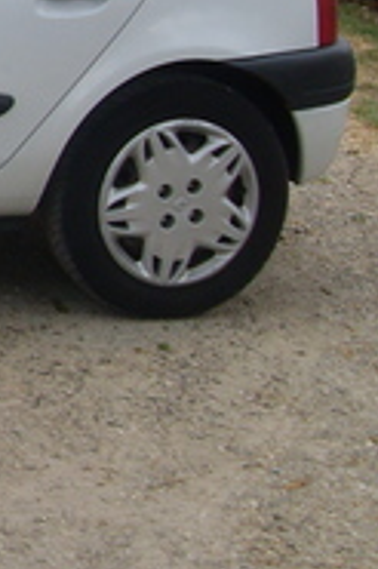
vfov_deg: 15.2
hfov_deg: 9.6
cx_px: -356
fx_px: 2099
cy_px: 34
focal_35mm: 133
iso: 80
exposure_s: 1/60
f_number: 7
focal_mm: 6.3
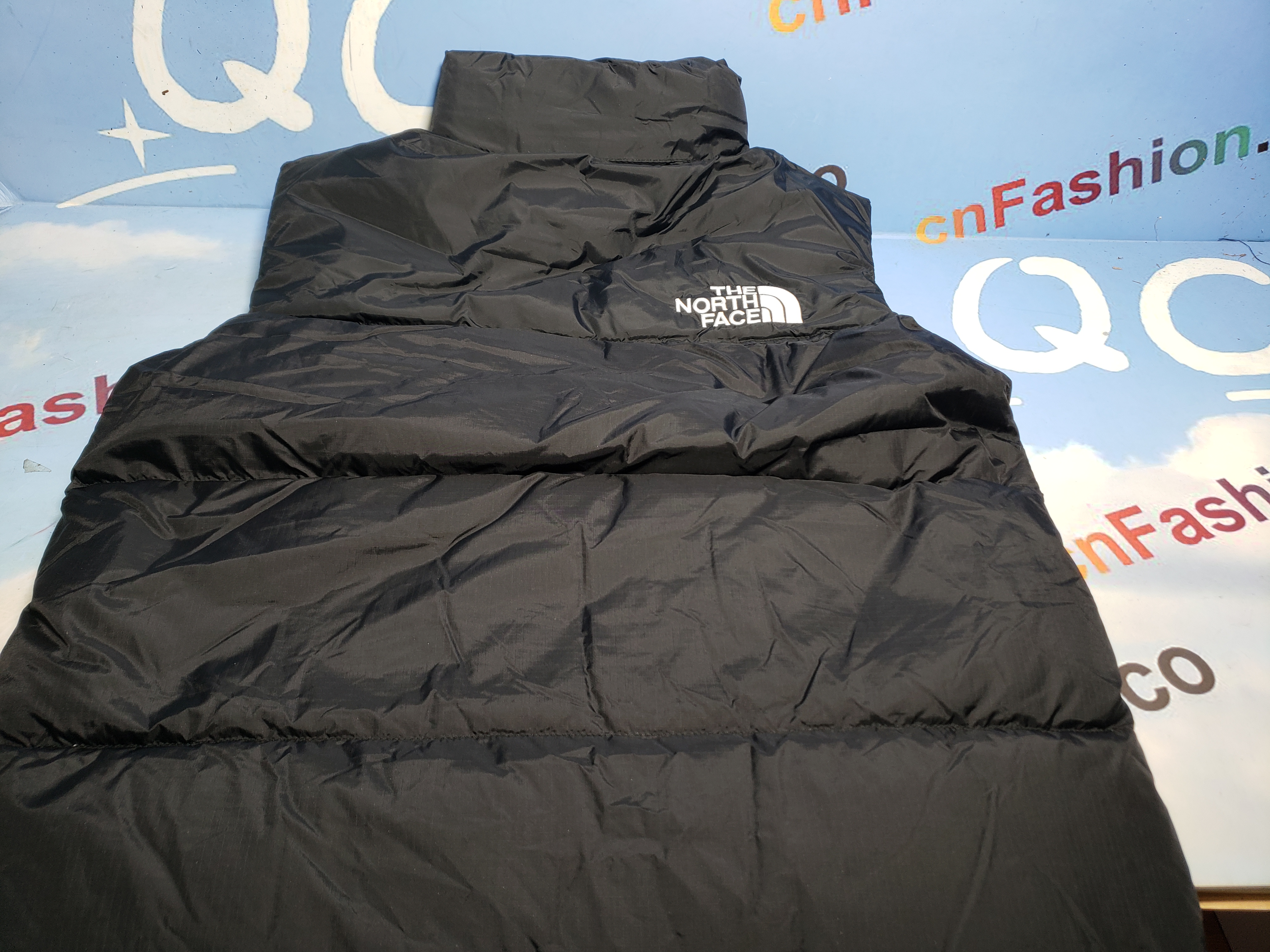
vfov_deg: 53.1
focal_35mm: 26
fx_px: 954
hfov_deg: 67.3
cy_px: 476
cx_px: 635
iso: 50
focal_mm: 4.3
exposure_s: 1/167
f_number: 1.5
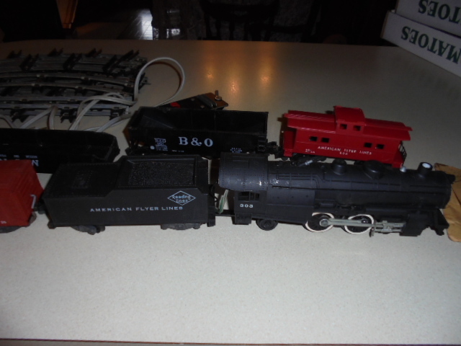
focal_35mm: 26
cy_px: 173
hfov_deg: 67.3
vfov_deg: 53.1
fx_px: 346
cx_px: 230
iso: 200
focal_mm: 4.6
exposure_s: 1/30
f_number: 3.5
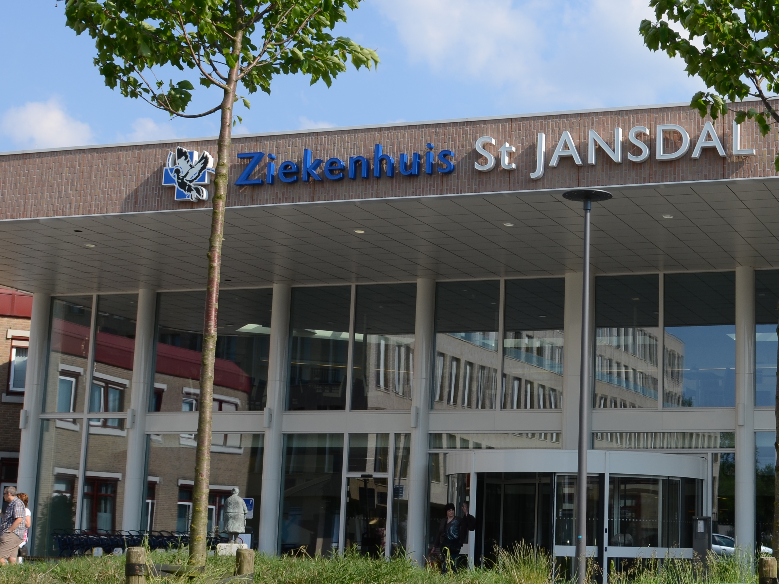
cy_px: 277
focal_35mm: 63
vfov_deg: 23.3
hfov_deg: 30.1
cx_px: 606
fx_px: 1418
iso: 100
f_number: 10
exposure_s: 1/125
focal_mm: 24
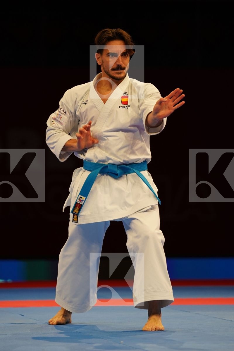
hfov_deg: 5.1
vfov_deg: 7.7
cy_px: 176
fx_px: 2603
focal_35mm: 267
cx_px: 117
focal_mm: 178
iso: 1000
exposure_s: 1/500
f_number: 2.8
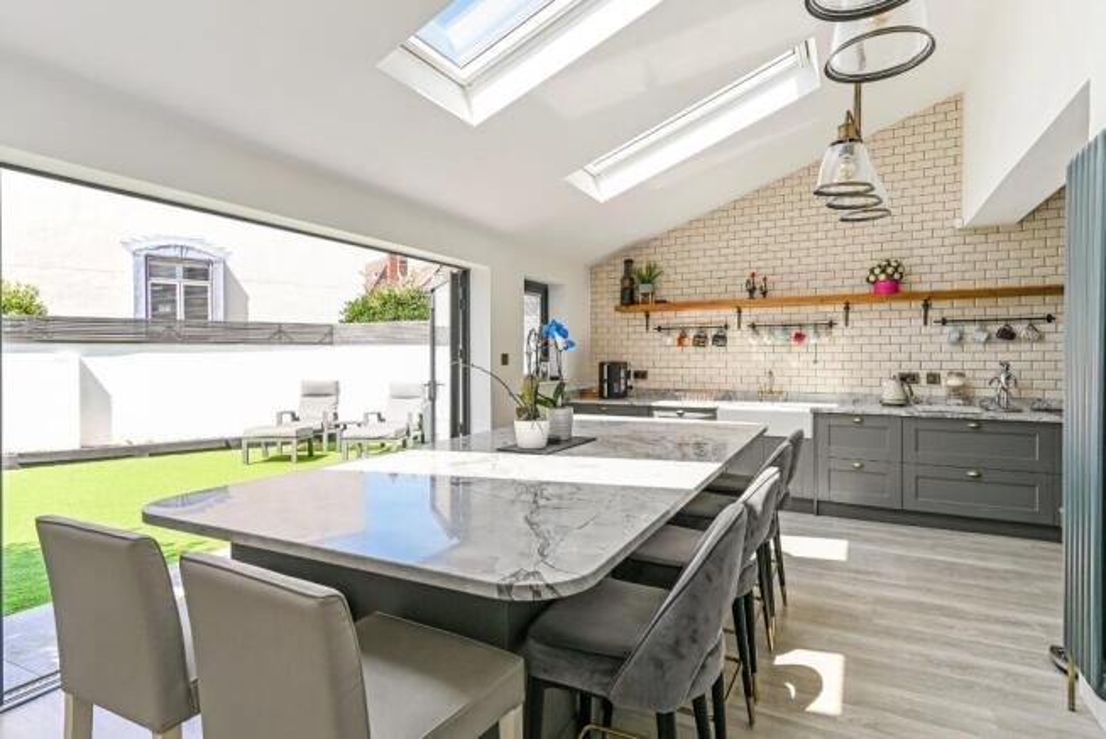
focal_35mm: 18
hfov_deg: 88.4
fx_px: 569
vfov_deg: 66.0
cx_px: 553
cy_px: 370
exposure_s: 1/15
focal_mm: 18.5
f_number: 10
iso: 100
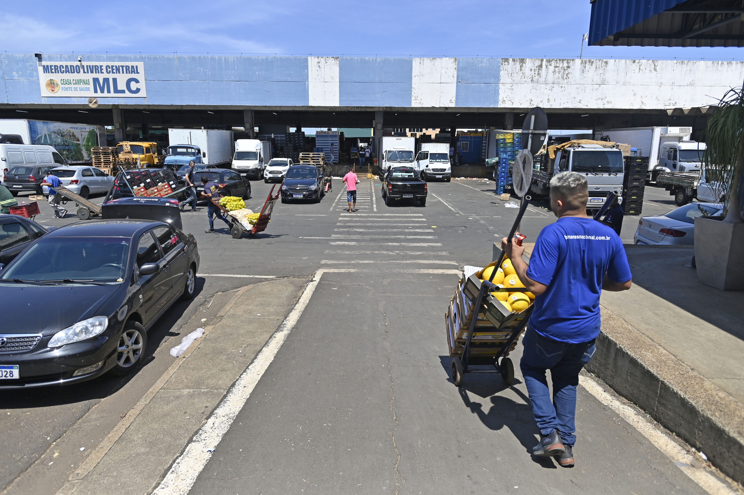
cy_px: 248
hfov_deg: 78.6
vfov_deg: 57.2
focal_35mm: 22
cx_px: 372
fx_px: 454
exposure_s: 1/6400
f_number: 4
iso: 400
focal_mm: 22
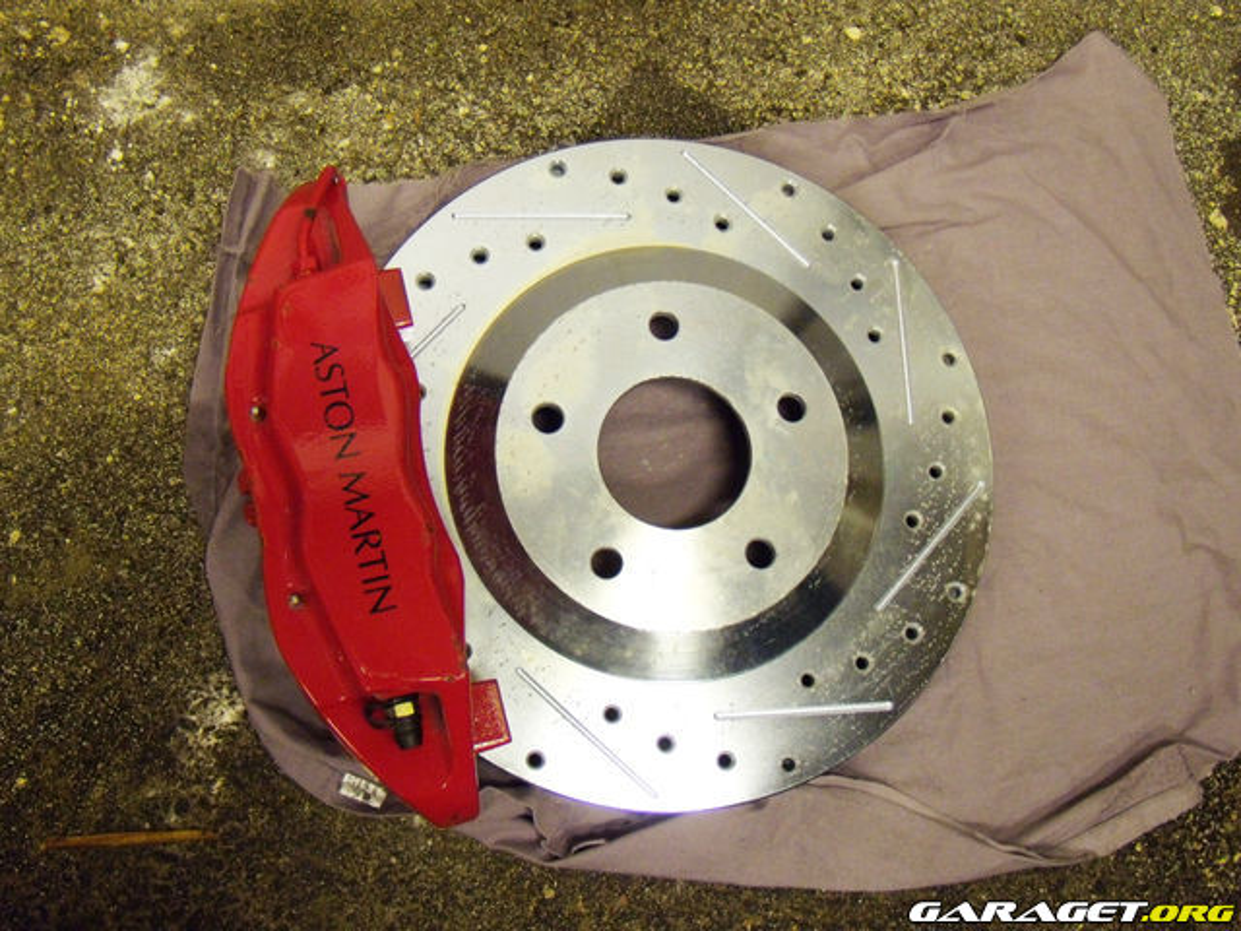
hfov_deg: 51.4
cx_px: 620
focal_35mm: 36
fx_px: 1291
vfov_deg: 39.7
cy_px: 466
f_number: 3.6
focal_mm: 6.4
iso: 400
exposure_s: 1/50
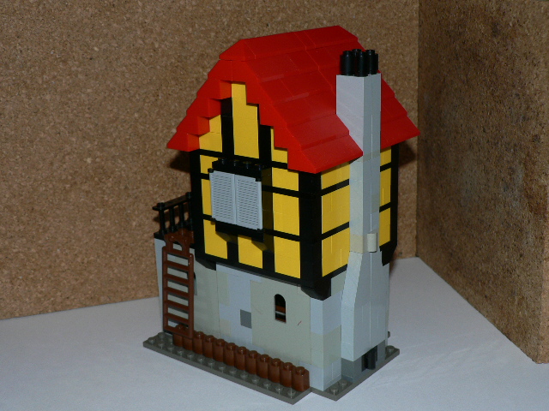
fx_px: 825
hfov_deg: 36.8
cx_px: 274
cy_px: 206
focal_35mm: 52
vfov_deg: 28.0
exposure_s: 1/80
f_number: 4
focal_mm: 8.7
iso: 80
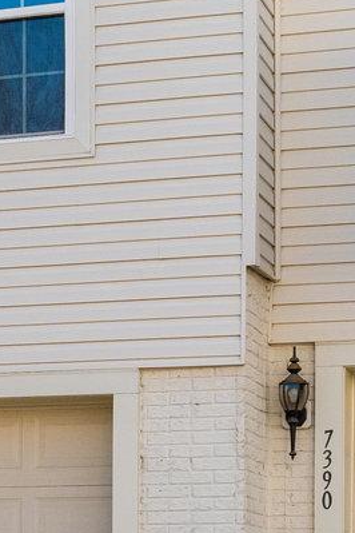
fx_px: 1745
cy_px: 295
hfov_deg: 10.4
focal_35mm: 118
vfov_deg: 17.3
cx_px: -412
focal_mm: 23
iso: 1250
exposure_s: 1/500
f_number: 8
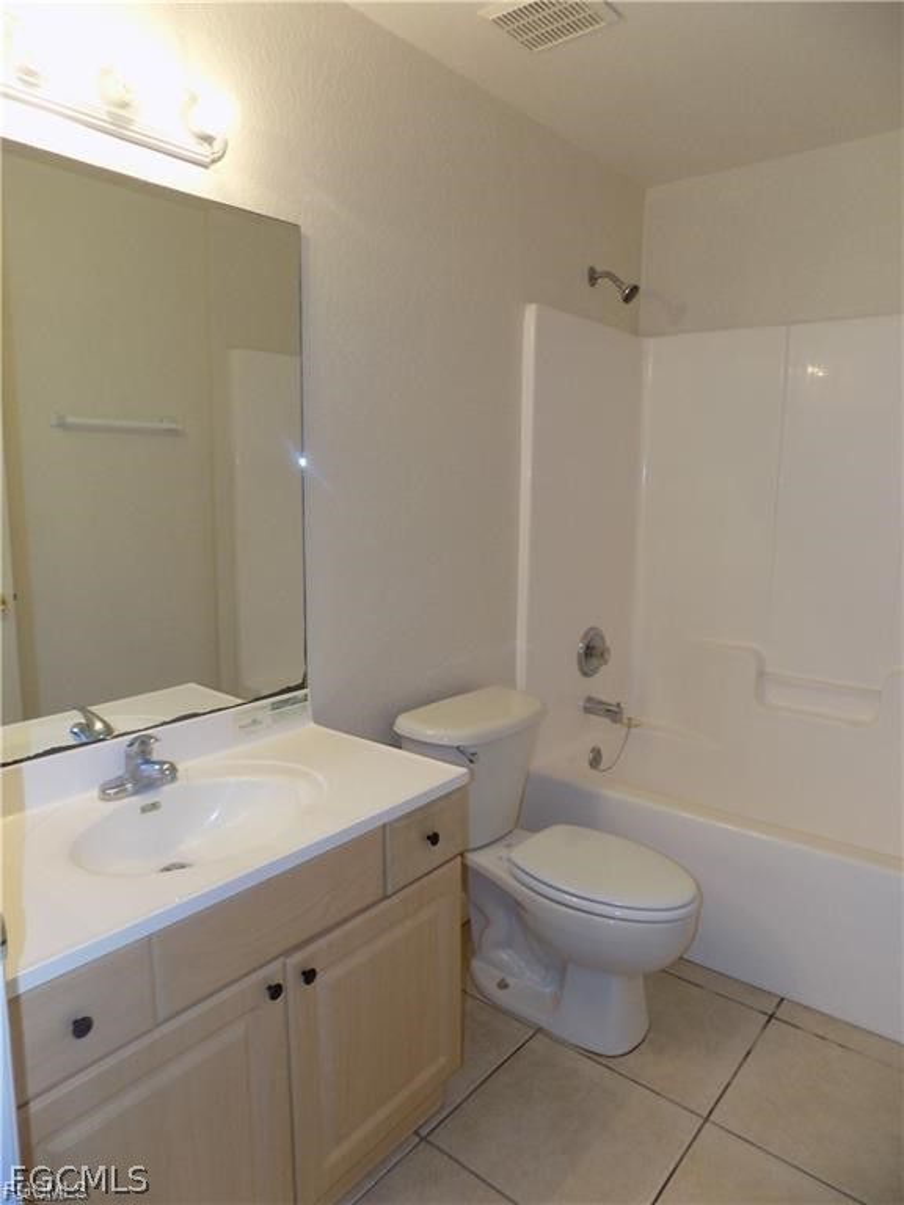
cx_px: 452
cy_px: 602
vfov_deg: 73.9
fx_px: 801
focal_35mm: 23
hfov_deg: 58.9
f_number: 3.1
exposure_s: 1/30
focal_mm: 4
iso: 125
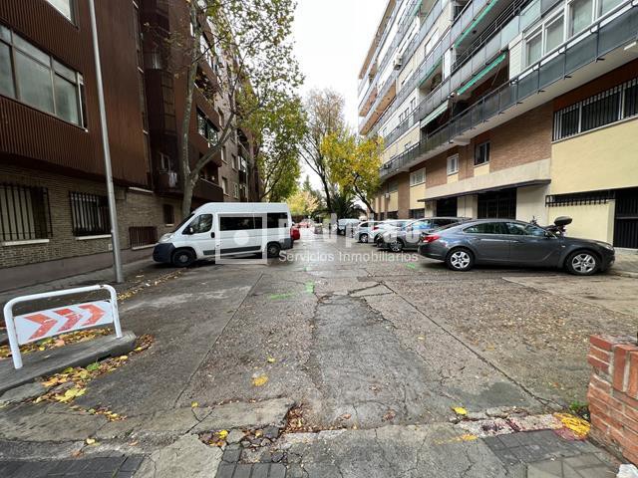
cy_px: 239
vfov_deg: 89.9
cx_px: 319
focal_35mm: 13
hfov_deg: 106.2
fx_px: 240
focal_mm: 1.57
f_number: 1.8
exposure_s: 1/186
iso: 32
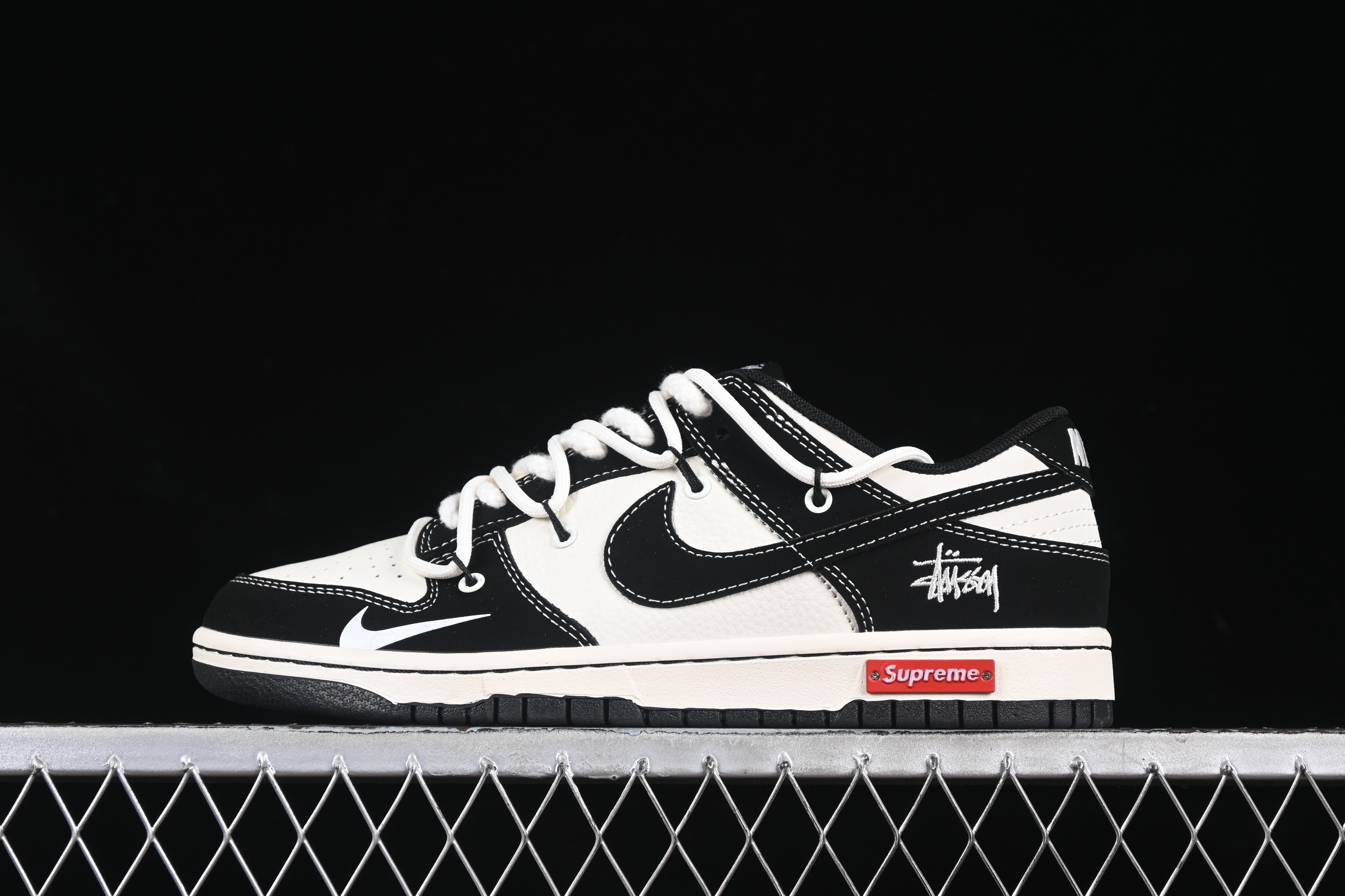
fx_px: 2802
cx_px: 672
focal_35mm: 75
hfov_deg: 27.0
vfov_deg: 18.2
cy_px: 448
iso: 160
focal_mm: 50
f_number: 6.3
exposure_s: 1/60
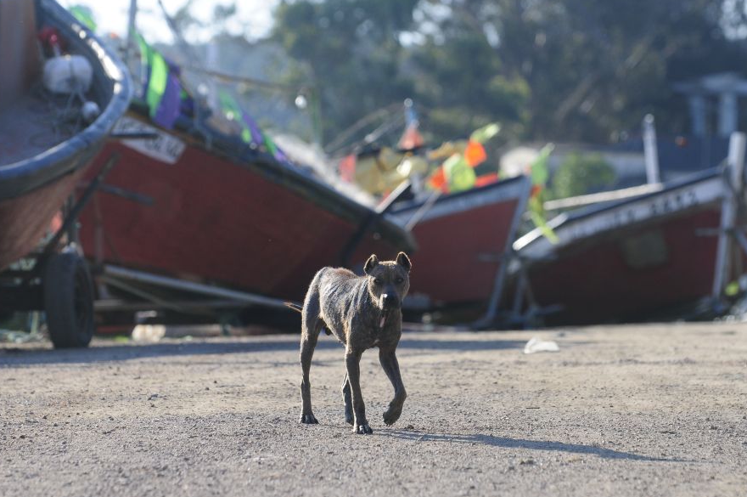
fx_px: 4768
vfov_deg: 6.0
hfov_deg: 9.0
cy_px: 247
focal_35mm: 230
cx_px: 371
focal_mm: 150
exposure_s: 1/1250
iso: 320
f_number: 3.5
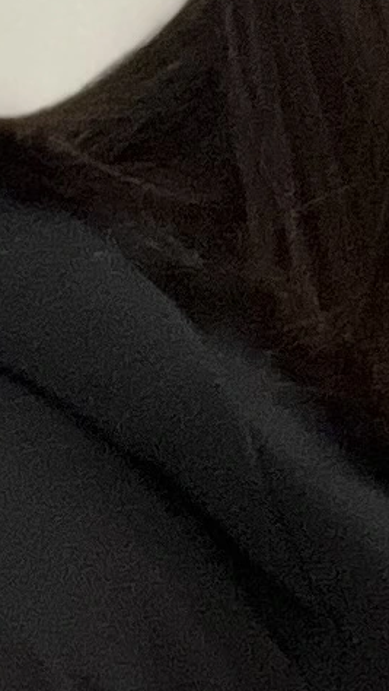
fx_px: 3902
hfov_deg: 5.6
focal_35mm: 213
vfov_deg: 9.6
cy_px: -550
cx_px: 844
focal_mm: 2.71
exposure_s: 1/50
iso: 160
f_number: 2.2
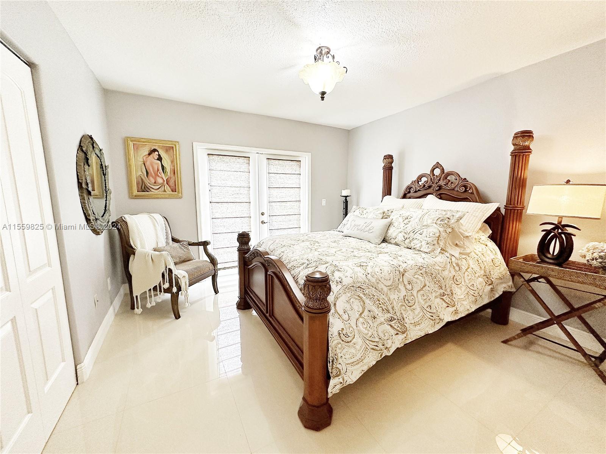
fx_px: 245
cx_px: 303
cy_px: 227
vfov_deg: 85.7
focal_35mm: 14
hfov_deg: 102.1
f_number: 2.2
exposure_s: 1/120
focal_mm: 2.22
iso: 250
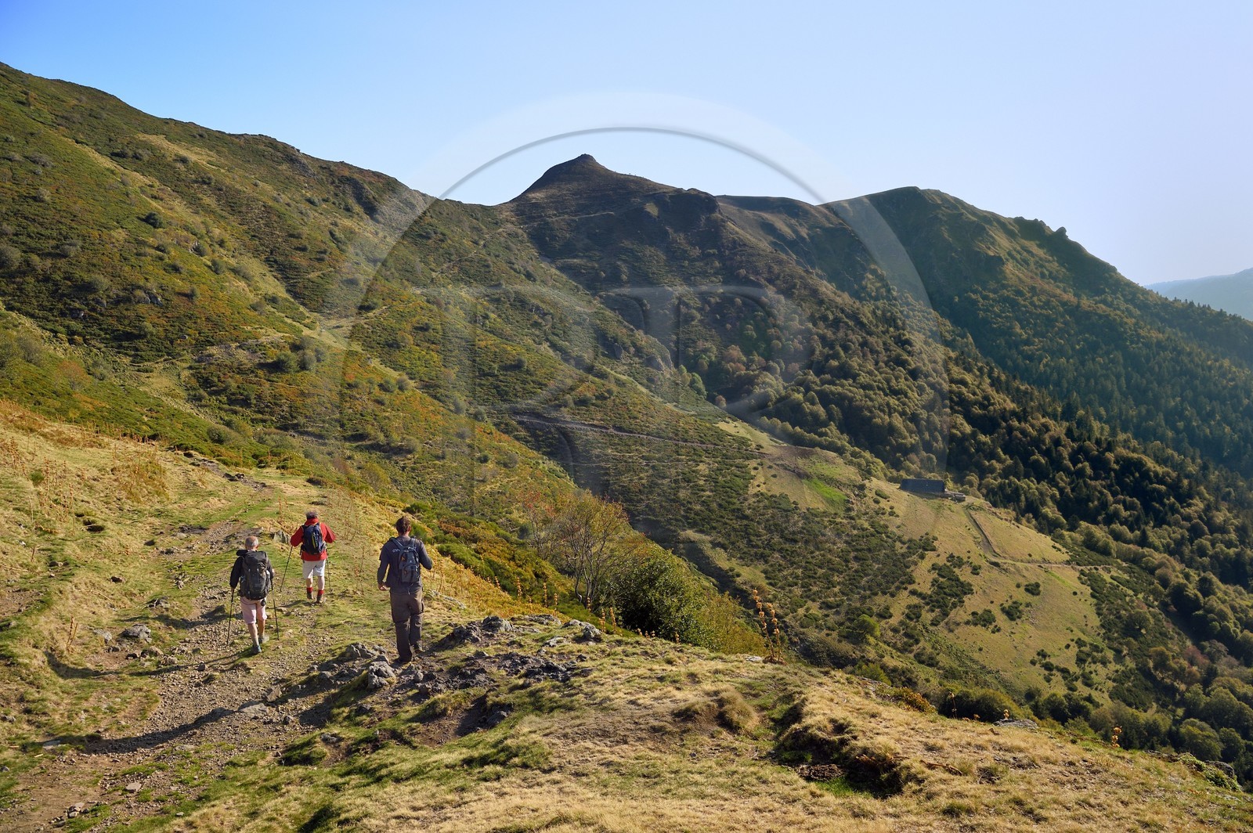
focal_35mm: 28
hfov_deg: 65.5
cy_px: 416
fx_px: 974
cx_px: 626
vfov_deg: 46.3
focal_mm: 28
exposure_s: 1/320
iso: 200
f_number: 10
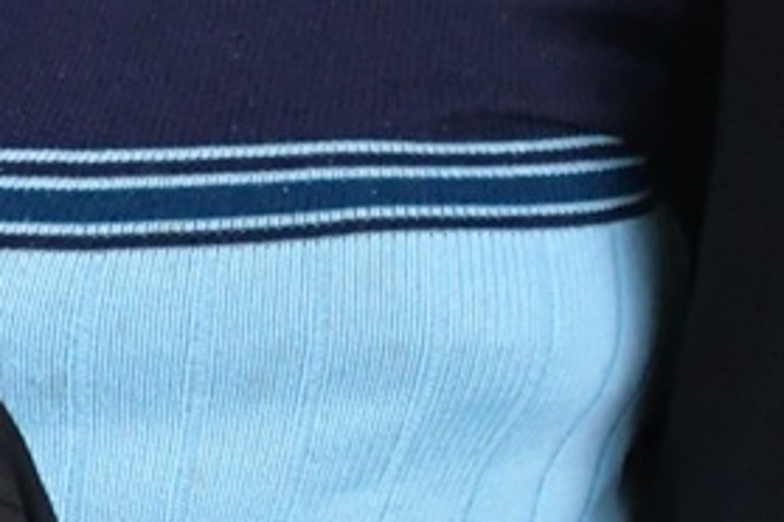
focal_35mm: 222
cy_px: 380
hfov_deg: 8.8
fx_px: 4834
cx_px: -722
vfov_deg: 6.2
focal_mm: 21
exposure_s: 1/80
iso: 2500
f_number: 6.3
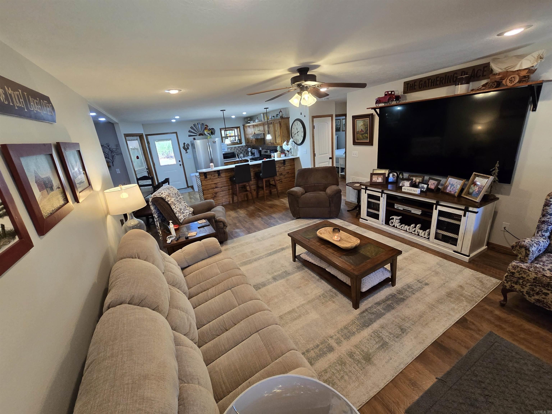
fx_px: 207
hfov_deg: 106.2
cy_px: 207
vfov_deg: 89.9
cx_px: 276
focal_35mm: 13
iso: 250
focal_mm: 2.2
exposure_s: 1/60
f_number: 2.2
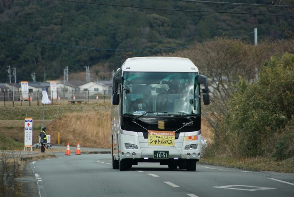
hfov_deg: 5.5
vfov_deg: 3.7
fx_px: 3064
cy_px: 98
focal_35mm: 375
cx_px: 147
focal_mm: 250
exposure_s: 1/400
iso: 320
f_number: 6.3
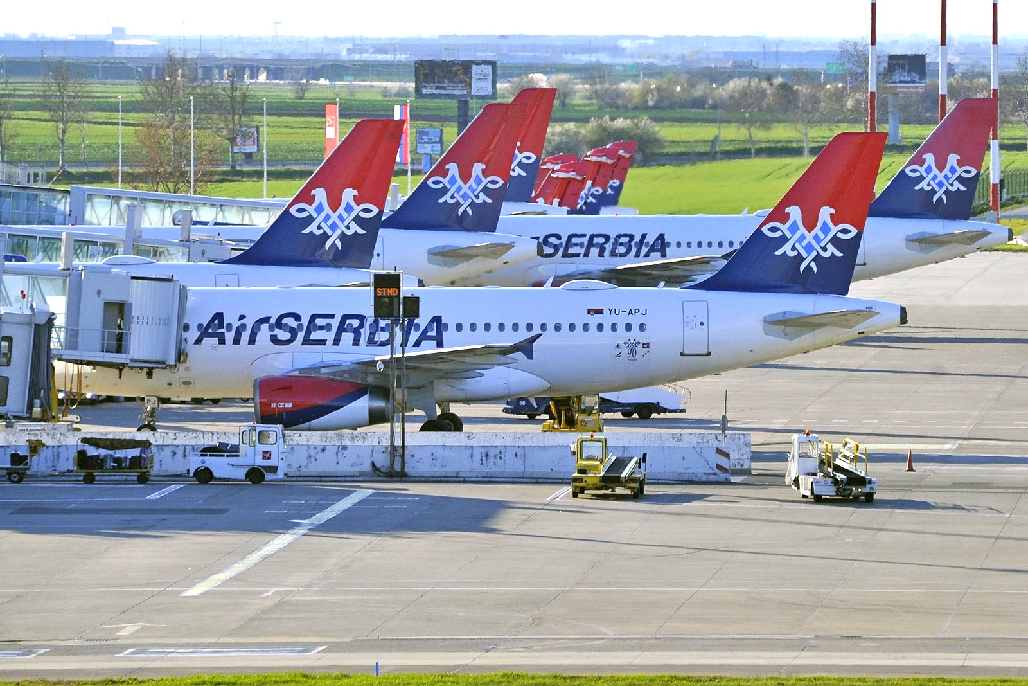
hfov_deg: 6.9
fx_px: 8567
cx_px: 514
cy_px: 343
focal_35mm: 300
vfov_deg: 4.6
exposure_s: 1/1250
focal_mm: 300
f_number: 7.1
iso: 560
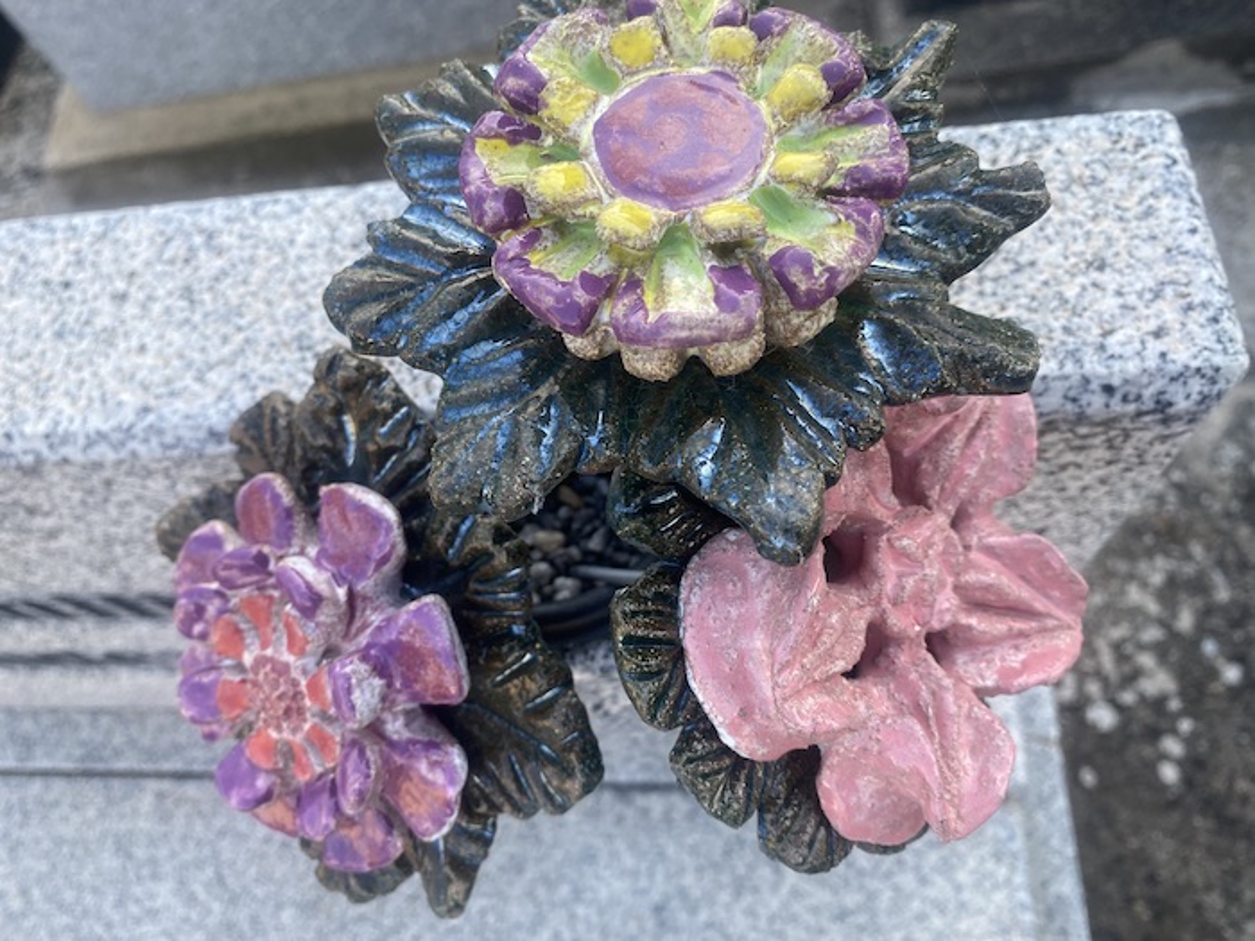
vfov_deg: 53.1
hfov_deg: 67.3
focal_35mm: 26
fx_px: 943
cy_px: 470
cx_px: 628
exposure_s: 1/394
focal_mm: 4.25
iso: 32
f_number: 1.8
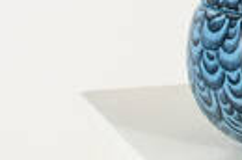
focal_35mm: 291
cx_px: 460
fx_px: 1950
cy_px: -111
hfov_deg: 6.9
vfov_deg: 4.7
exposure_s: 1/160
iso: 100
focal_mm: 35
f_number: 18
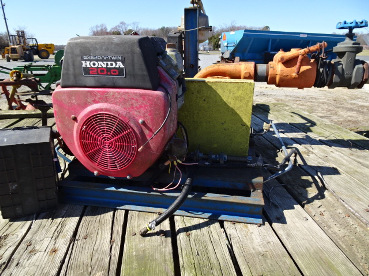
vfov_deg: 56.8
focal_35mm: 24
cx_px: 184
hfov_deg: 71.6
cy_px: 138
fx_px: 256
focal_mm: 4.1
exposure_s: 1/500
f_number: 3.5
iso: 80
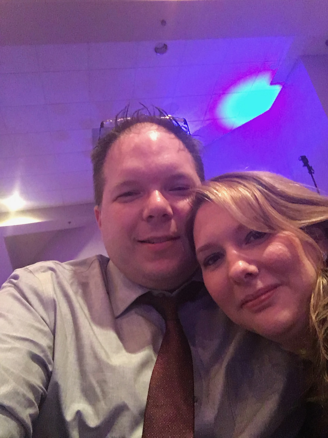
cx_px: 164
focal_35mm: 31
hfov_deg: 45.4
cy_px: 219
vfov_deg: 58.4
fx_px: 392
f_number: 2.2
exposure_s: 1/15
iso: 1000
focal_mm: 2.65
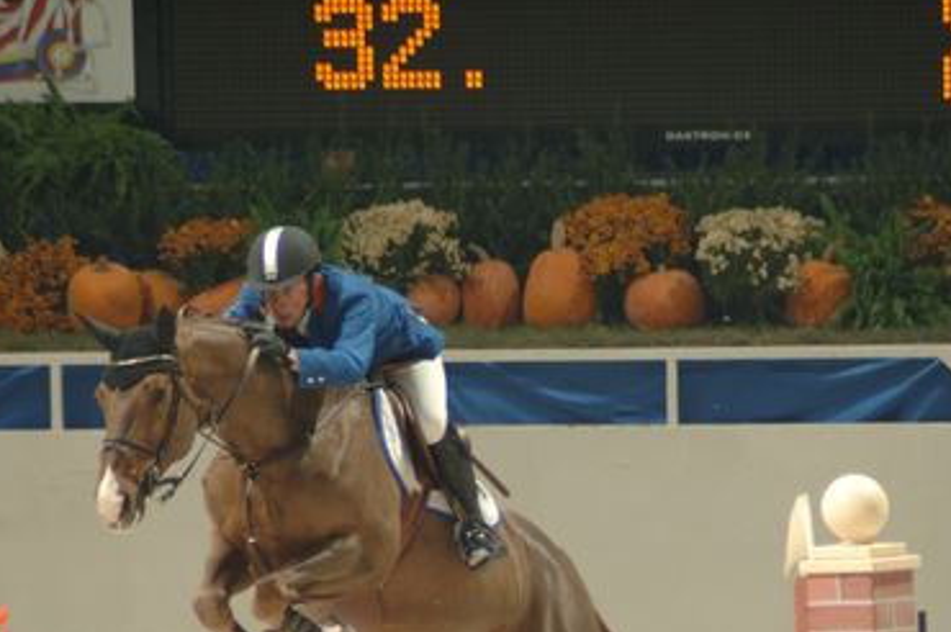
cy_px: 533
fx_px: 20560
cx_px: 547
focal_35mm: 779
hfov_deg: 2.6
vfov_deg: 1.8
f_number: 5.6
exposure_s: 1/250
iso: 400
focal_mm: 300
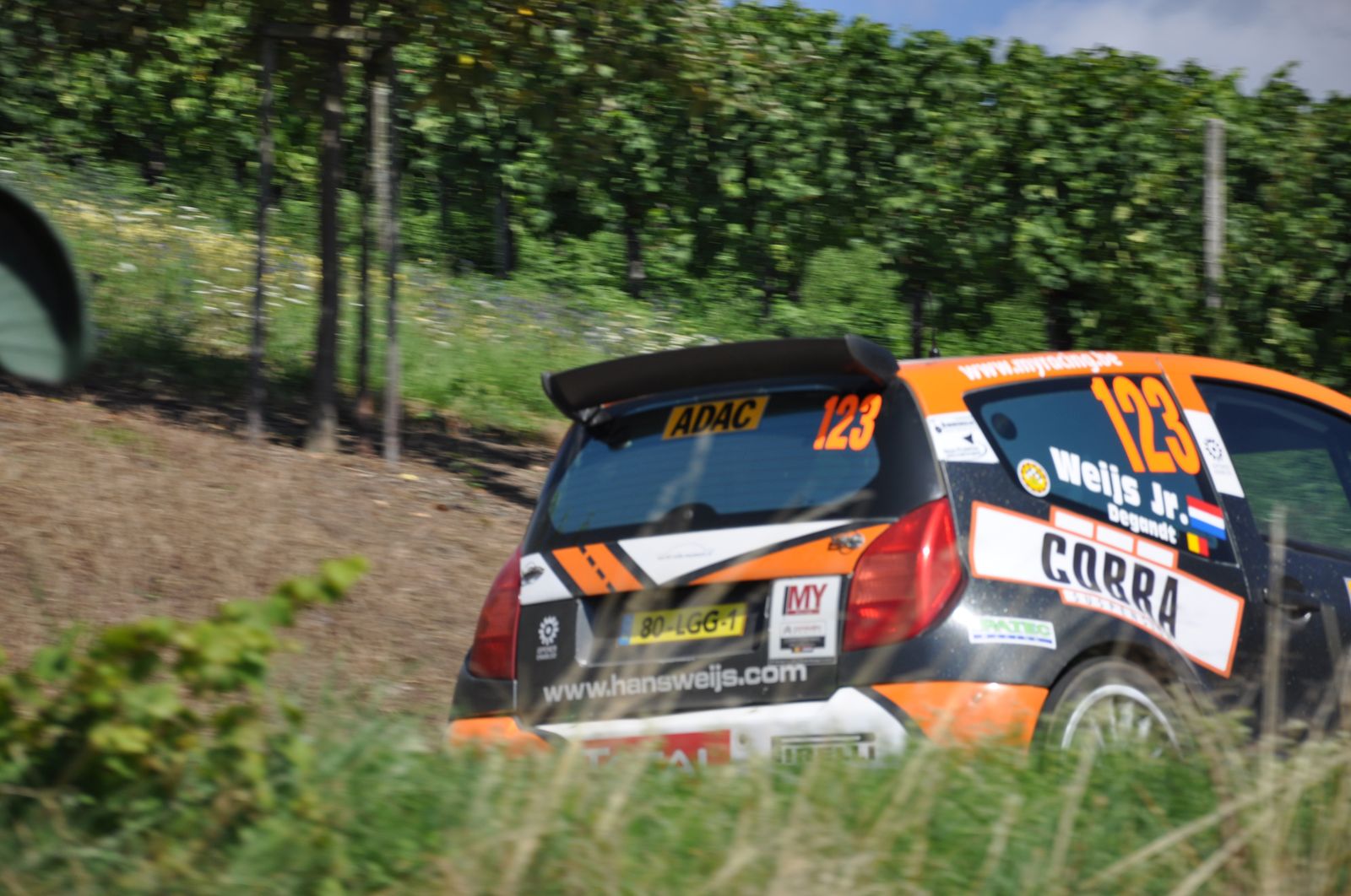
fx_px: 5902
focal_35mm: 158
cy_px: 448
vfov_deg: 8.7
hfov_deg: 13.1
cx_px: 676
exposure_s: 1/800
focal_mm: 105
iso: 200
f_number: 7.1
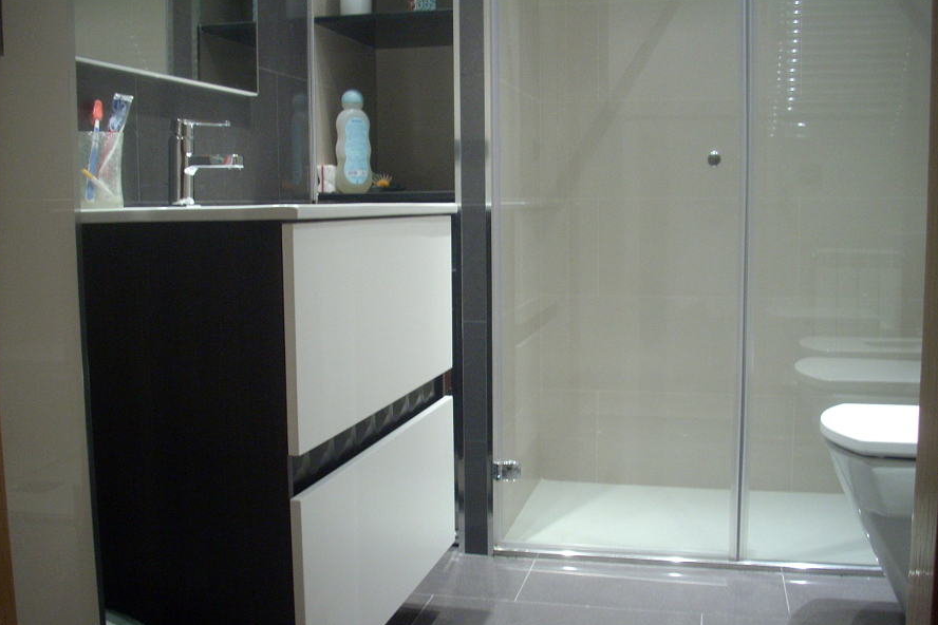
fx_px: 1016
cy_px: 316
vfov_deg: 34.2
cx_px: 466
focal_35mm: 39
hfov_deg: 49.6
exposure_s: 1/15.3
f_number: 2.8
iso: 200
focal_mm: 6.2
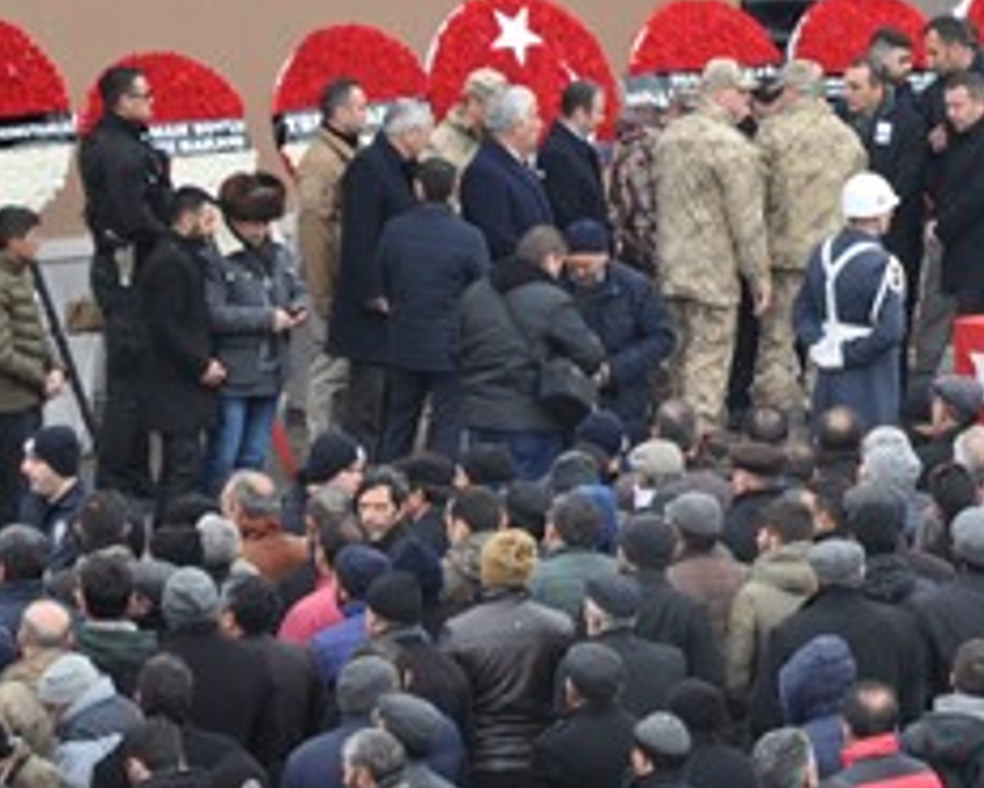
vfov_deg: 3.7
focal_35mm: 415
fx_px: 12100
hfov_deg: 4.6
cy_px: 290
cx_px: 1078
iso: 400
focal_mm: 105
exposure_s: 1/200
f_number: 5.6
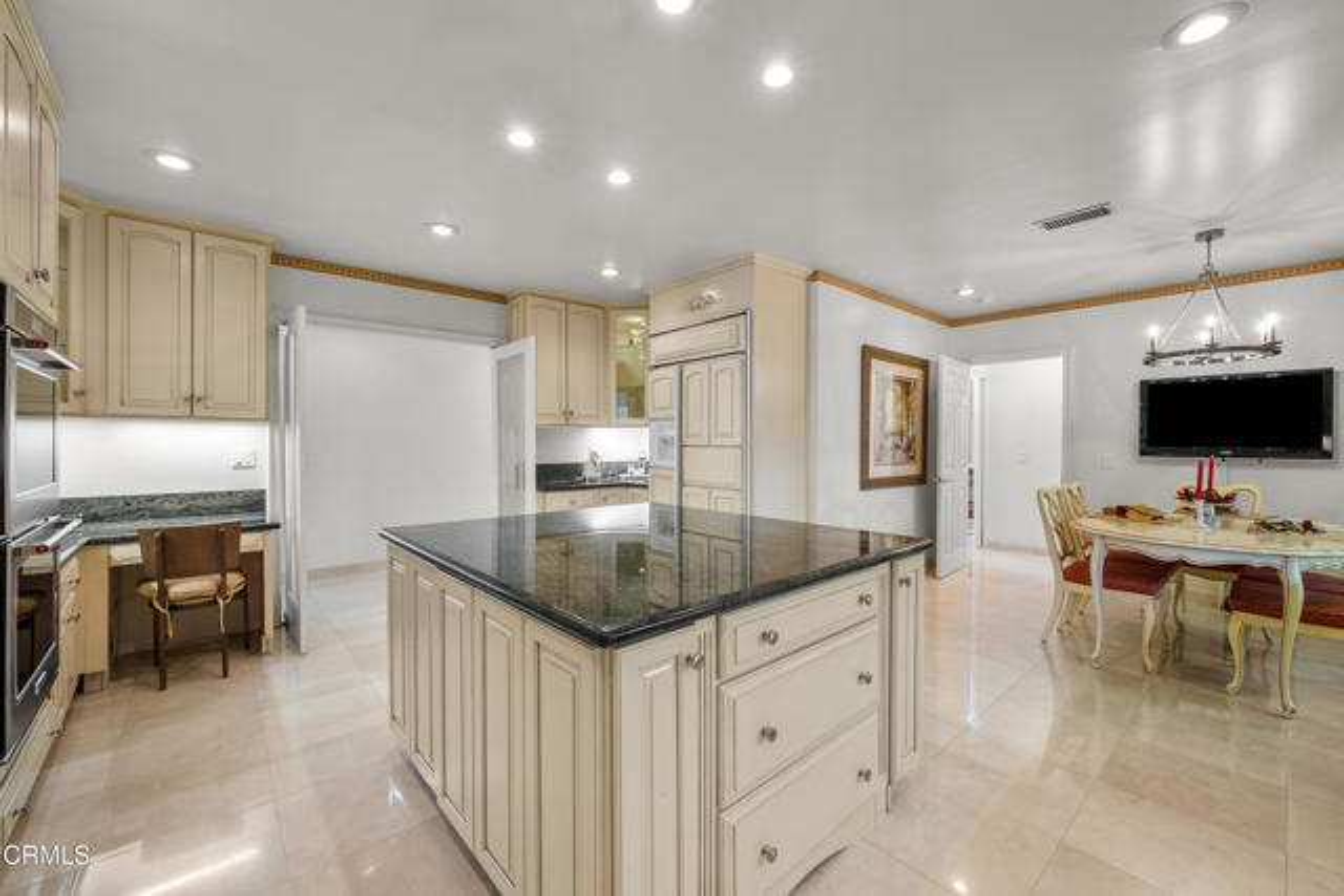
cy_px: 448
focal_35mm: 14
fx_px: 523
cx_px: 672
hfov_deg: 104.2
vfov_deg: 81.2
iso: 125
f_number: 9
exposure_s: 1/1.25
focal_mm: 14
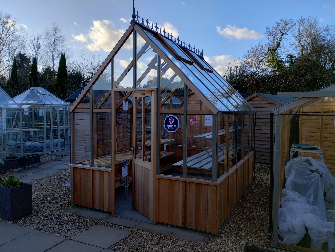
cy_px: 126
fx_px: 271
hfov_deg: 63.4
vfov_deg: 49.9
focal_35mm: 28
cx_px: 168
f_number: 1.8
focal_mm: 4.27
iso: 100
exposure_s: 1/490
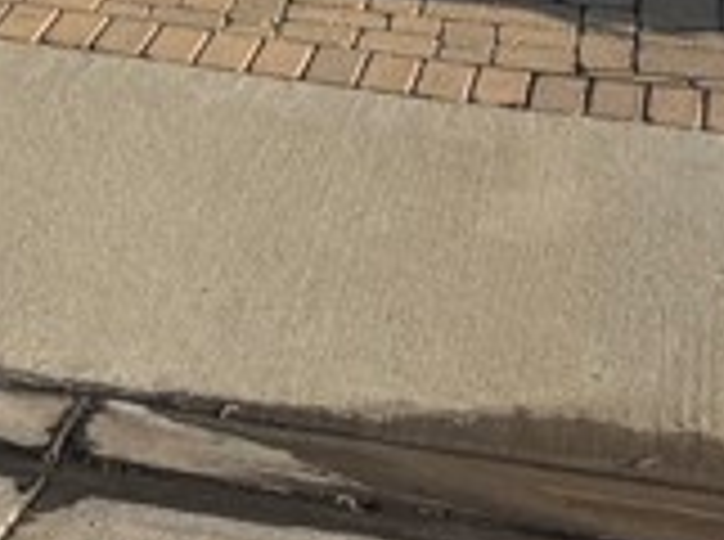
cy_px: -976
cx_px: -733
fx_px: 3193
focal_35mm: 153
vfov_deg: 8.4
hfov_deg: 11.6
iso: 80
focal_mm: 6.76
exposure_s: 1/4310
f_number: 1.78
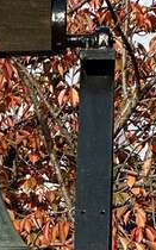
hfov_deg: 4.2
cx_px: -127
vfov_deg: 6.7
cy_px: 298
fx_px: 2118
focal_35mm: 311
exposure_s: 1/592
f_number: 2.8
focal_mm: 9
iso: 32
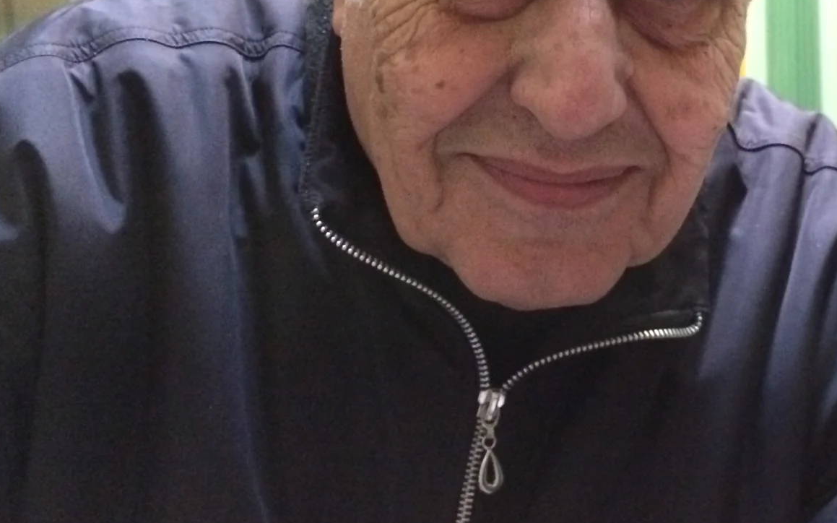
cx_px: 646
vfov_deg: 21.5
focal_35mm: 60
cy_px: 161
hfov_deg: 33.2
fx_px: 1368
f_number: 2.2
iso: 800
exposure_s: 1/15
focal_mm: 4.12
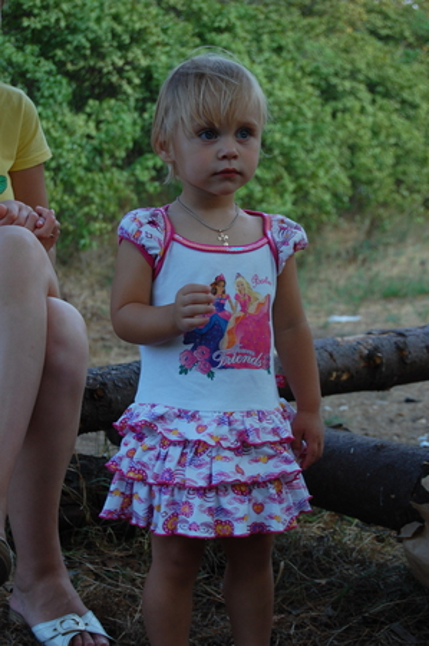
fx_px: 1478
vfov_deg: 24.6
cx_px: 214
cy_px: 323
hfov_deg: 16.5
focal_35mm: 82
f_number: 5.6
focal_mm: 55
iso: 250
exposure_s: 1/125
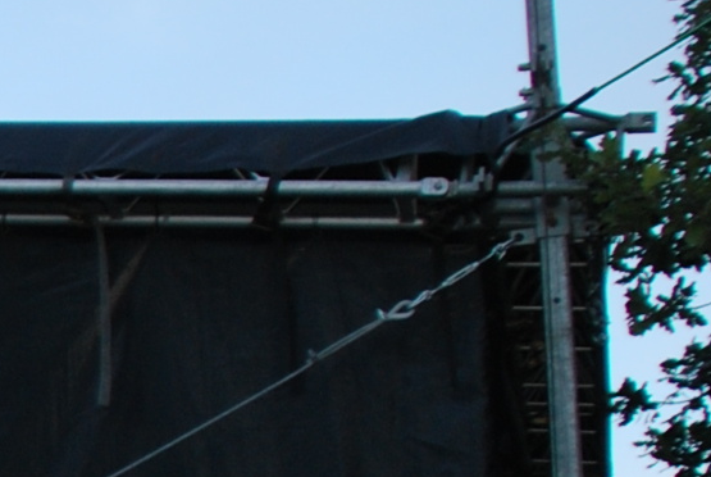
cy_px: 735
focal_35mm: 141
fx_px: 2789
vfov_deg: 9.5
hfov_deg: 12.1
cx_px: -921
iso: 200
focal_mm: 18
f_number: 3.5
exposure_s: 1/60
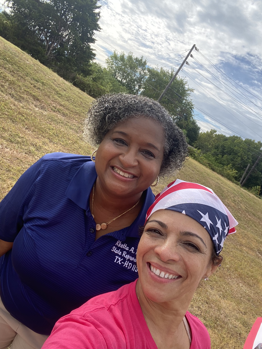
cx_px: 131
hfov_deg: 46.8
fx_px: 303
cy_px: 174
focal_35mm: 30
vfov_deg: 60.0
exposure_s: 1/340
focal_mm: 2.71
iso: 25
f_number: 2.2
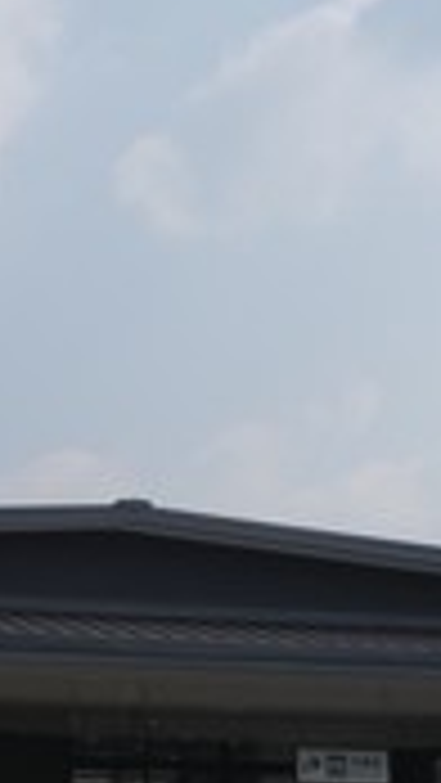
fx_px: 2243
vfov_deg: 19.8
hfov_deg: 10.9
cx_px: -153
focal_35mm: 108
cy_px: 493
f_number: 5.6
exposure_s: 1/800
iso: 125
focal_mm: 10.4
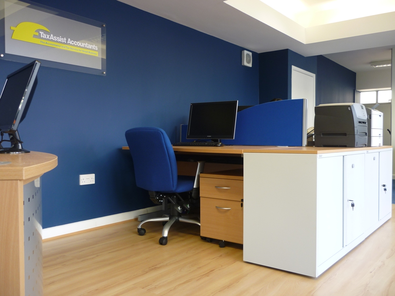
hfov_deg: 58.4
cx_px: 198
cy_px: 148
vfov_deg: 45.4
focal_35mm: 31
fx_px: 354
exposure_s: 1/40
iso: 80
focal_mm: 5.5
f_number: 2.8
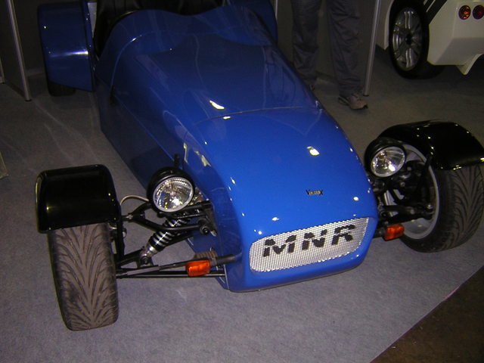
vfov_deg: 39.7
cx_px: 242
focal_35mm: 36
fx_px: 503
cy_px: 182
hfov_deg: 51.4
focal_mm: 4.7
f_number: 2.6
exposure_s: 1/60.1
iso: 171
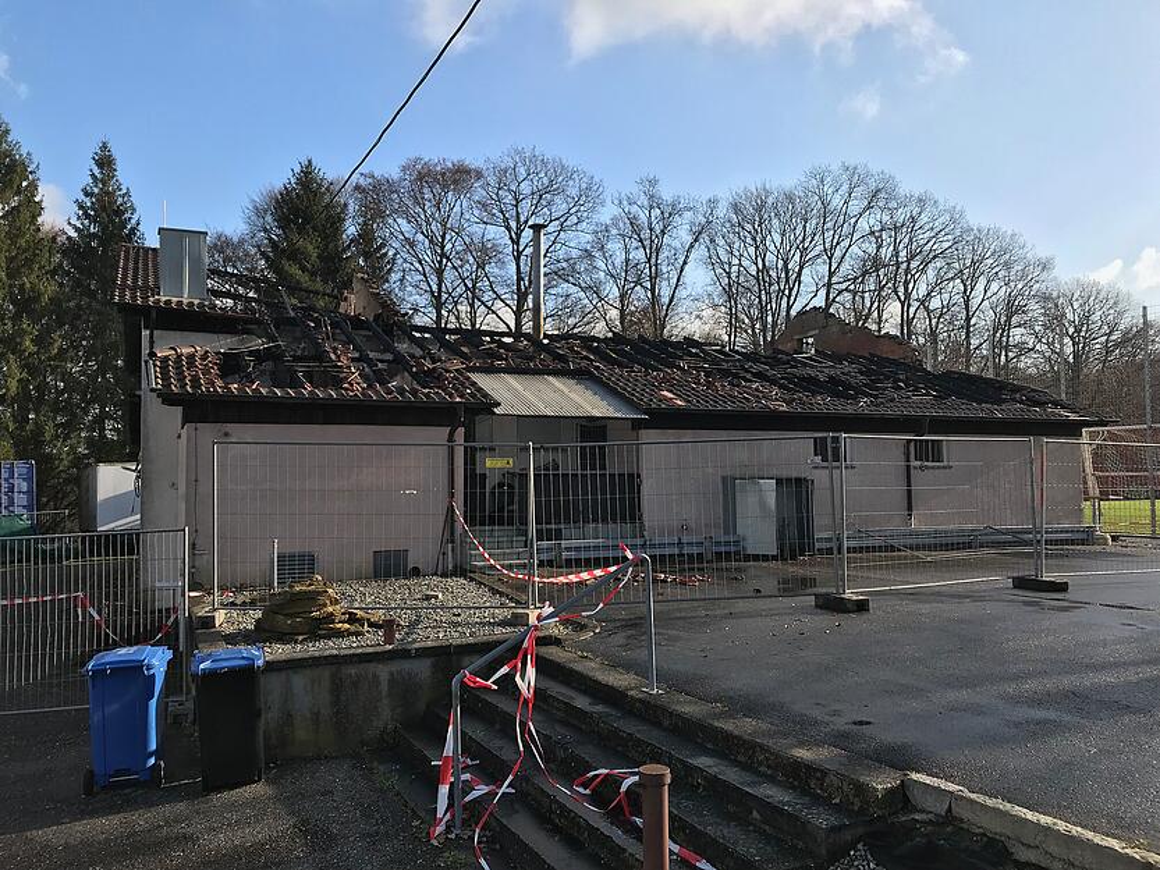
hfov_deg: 63.4
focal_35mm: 28
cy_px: 435
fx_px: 938
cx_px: 580
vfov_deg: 49.8
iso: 20
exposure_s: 1/1389
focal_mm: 3.99
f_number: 1.8
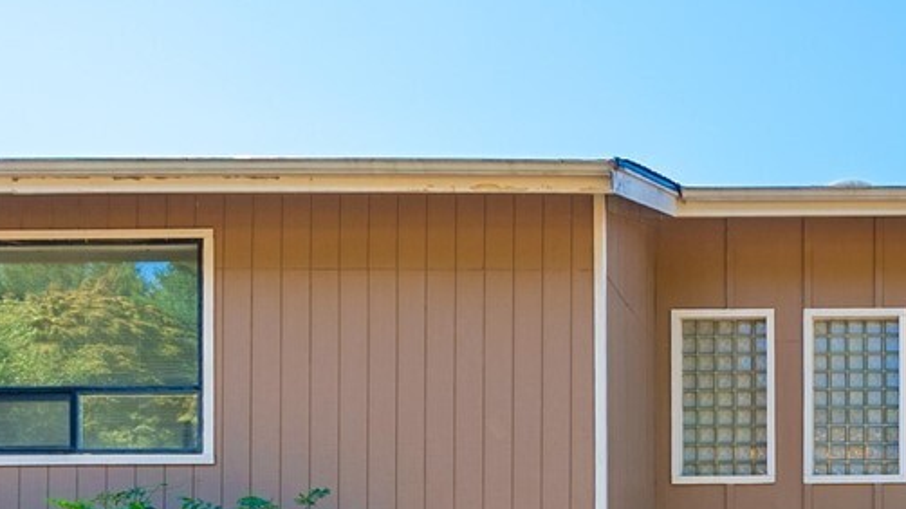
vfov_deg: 24.2
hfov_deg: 38.6
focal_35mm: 46
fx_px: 1105
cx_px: 943
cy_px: 567
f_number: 7.1
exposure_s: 1/60
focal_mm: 13
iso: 80
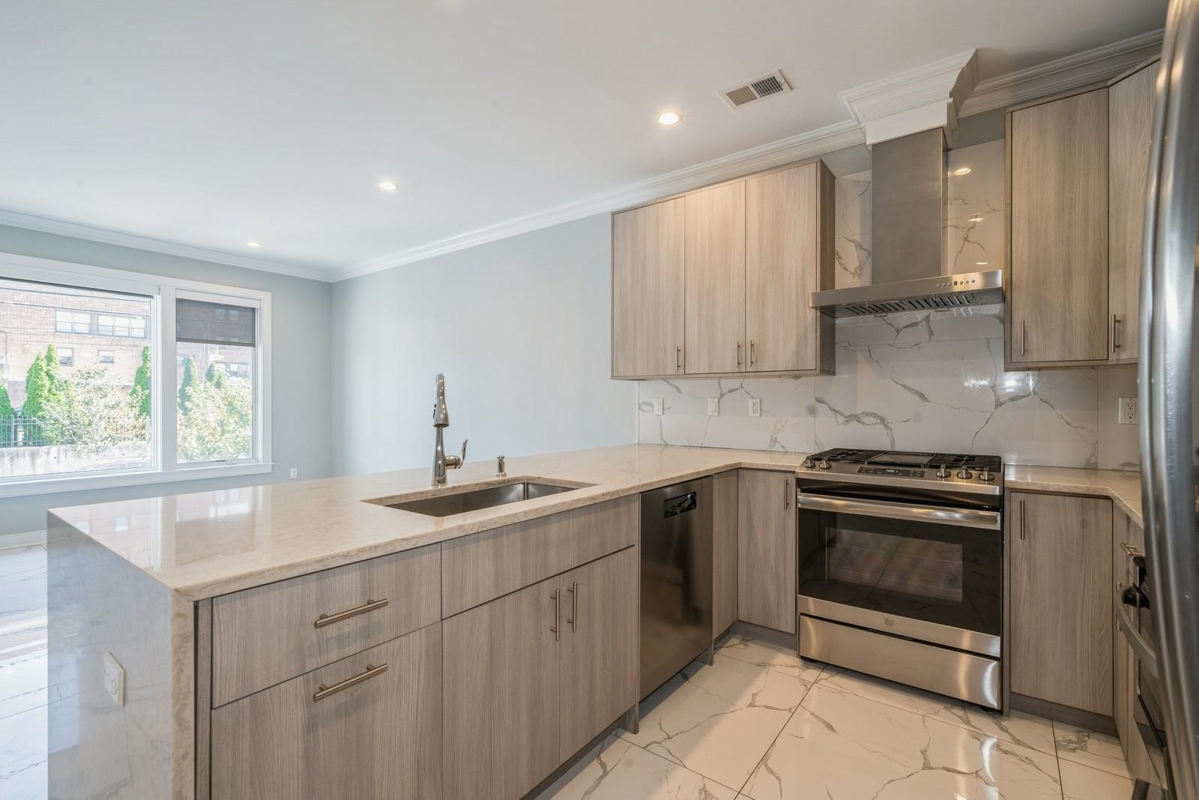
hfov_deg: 96.7
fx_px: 533
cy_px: 400
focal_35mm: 16
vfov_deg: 73.8
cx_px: 600
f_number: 10
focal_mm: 16
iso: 200
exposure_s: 1/4
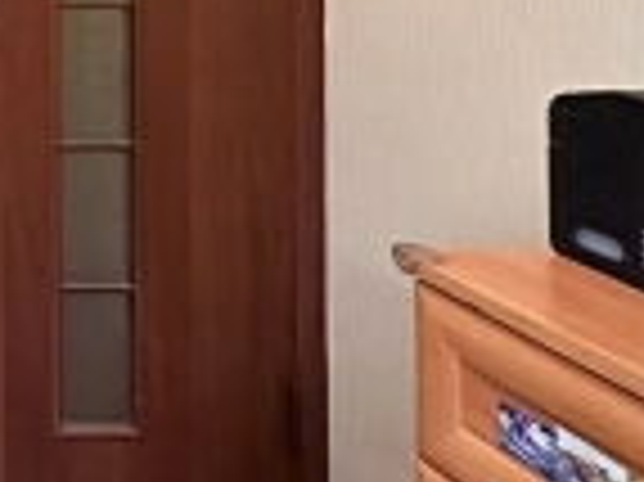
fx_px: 1134
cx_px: -428
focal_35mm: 61
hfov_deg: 22.7
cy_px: -158
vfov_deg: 21.5
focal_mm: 2.22
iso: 800
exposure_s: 1/60
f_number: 2.2
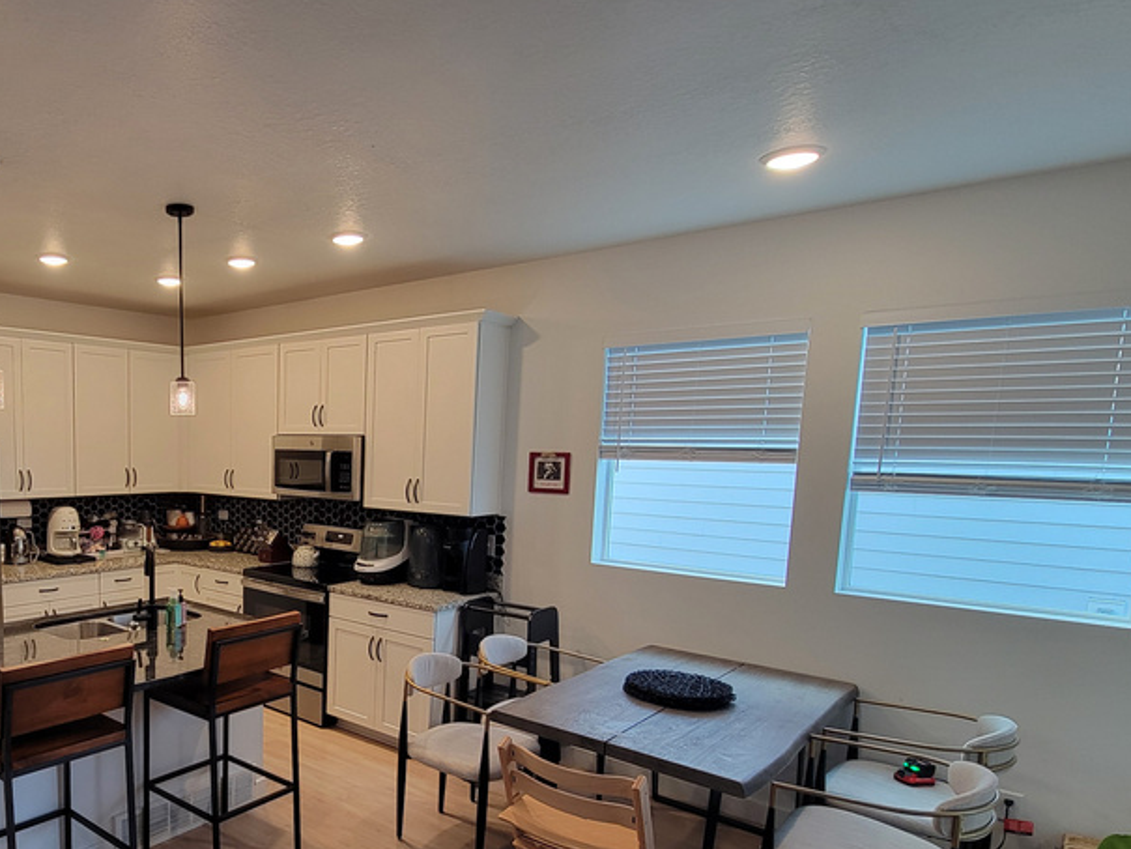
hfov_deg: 70.8
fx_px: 719
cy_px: 537
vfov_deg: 60.2
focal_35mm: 22
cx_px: 273
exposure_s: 1/60
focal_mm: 2.2
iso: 160
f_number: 2.2
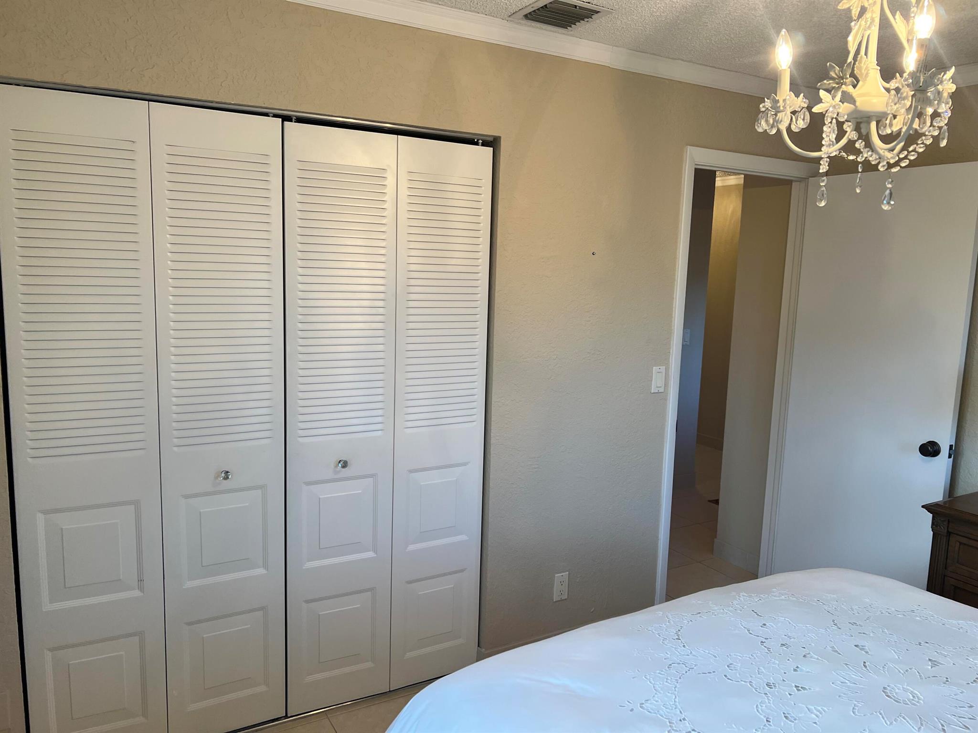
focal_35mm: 26
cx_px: 489
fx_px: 735
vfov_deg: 53.1
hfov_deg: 67.3
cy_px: 366
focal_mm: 5.7
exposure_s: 1/120
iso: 80
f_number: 1.5
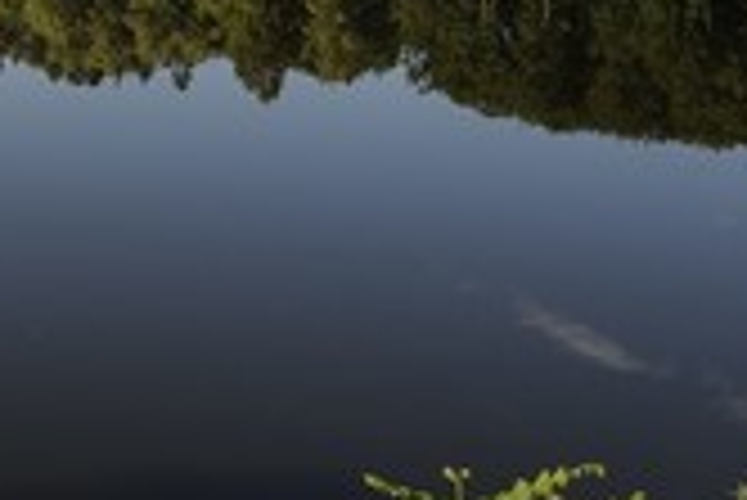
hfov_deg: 23.7
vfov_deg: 16.7
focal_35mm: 81
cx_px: -43
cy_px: 50
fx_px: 1682
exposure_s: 1/160
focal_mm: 32
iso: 200
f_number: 11
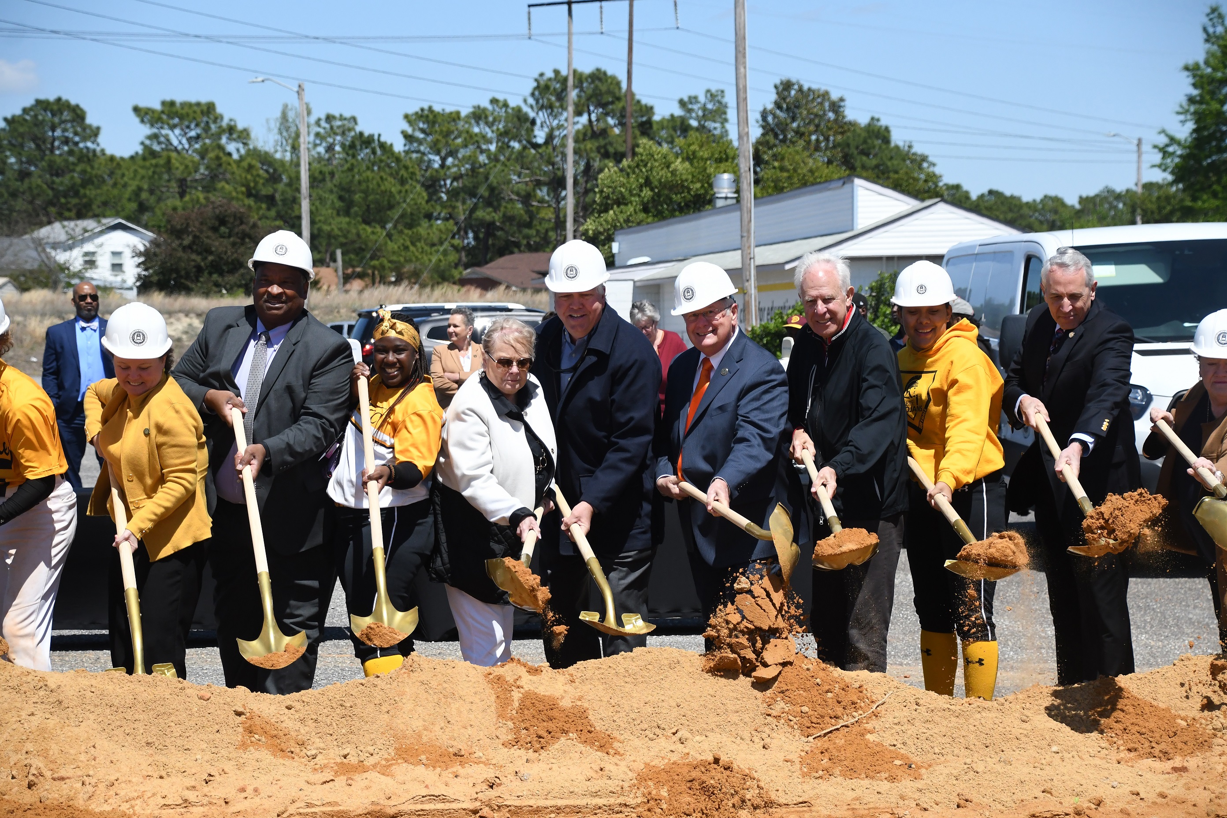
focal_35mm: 105
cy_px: 409
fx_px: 3578
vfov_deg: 13.0
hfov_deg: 19.5
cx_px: 614
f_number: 6.3
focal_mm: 70
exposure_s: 1/8000
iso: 1000
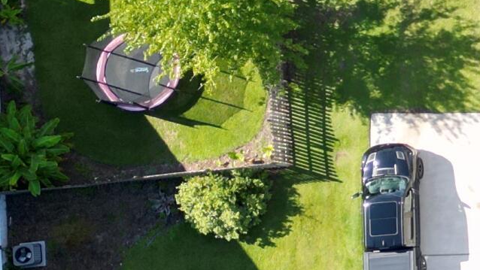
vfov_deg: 9.8
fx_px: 1566
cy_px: 23
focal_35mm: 123
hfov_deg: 15.4
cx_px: 815
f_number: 1.7
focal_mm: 6.72
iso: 120
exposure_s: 1/1500
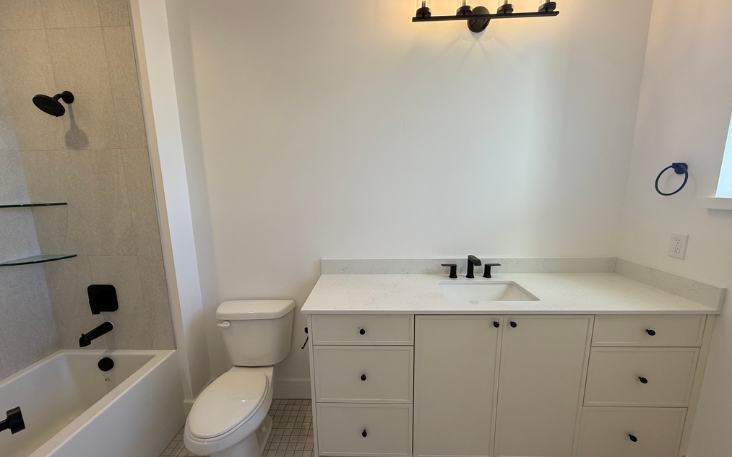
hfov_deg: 101.5
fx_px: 299
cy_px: 240
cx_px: 365
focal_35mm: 15
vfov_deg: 74.7
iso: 50
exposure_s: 1/120
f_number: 2.2
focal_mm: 2.22
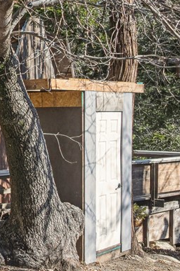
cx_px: -100
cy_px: 125
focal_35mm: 66
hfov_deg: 18.1
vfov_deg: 30.5
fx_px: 495
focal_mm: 12.3
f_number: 2.8
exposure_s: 1/40
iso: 100
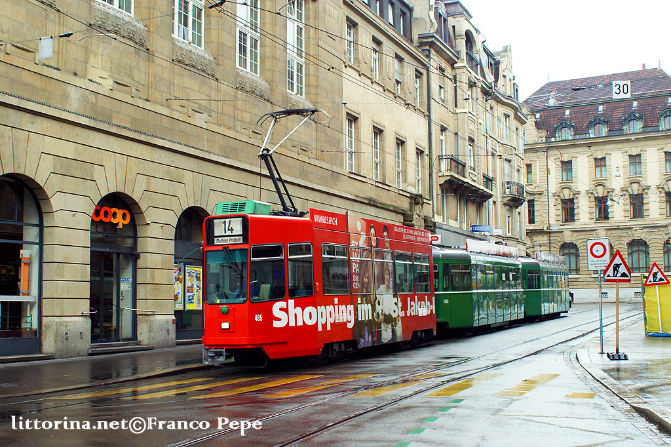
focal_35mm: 45
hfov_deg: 43.6
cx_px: 336
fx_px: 838
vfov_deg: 29.8
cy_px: 224
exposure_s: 1/500
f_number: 5.6
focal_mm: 30
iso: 800
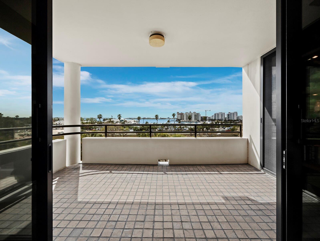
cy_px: 120
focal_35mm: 14
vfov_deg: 85.7
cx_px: 160
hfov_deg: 102.0
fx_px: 129
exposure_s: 1/200
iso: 400
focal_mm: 7
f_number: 11
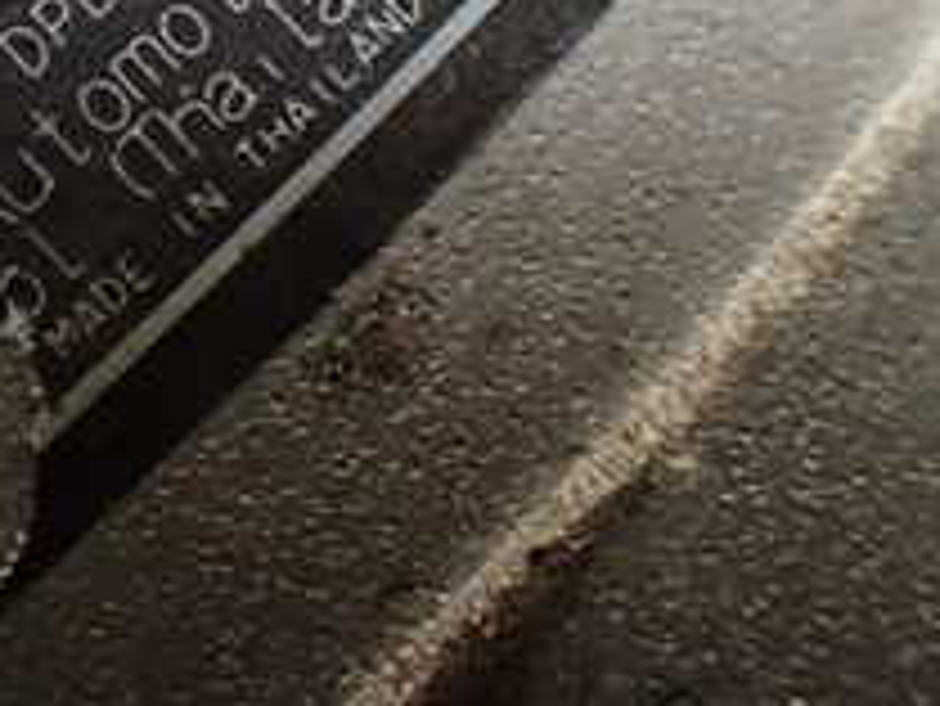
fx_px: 2337
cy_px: -112
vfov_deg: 16.6
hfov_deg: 21.2
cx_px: -180
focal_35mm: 86
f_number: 2.3
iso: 800
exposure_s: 1/125
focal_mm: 5.4
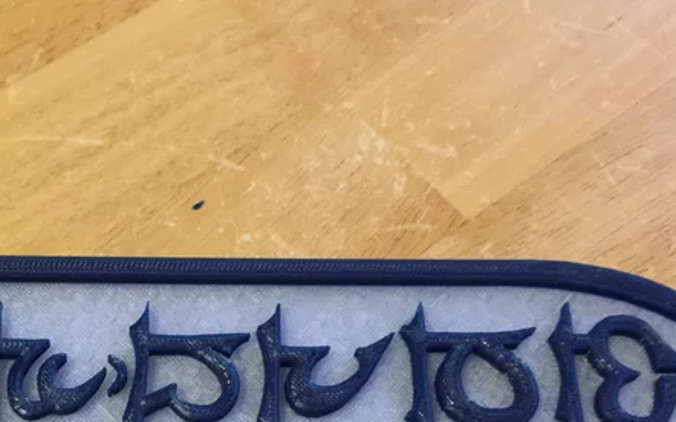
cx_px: 141
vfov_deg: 21.8
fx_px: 1068
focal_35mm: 58
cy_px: 394
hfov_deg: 34.1
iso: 100
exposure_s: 1/4
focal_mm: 4.15
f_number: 2.2
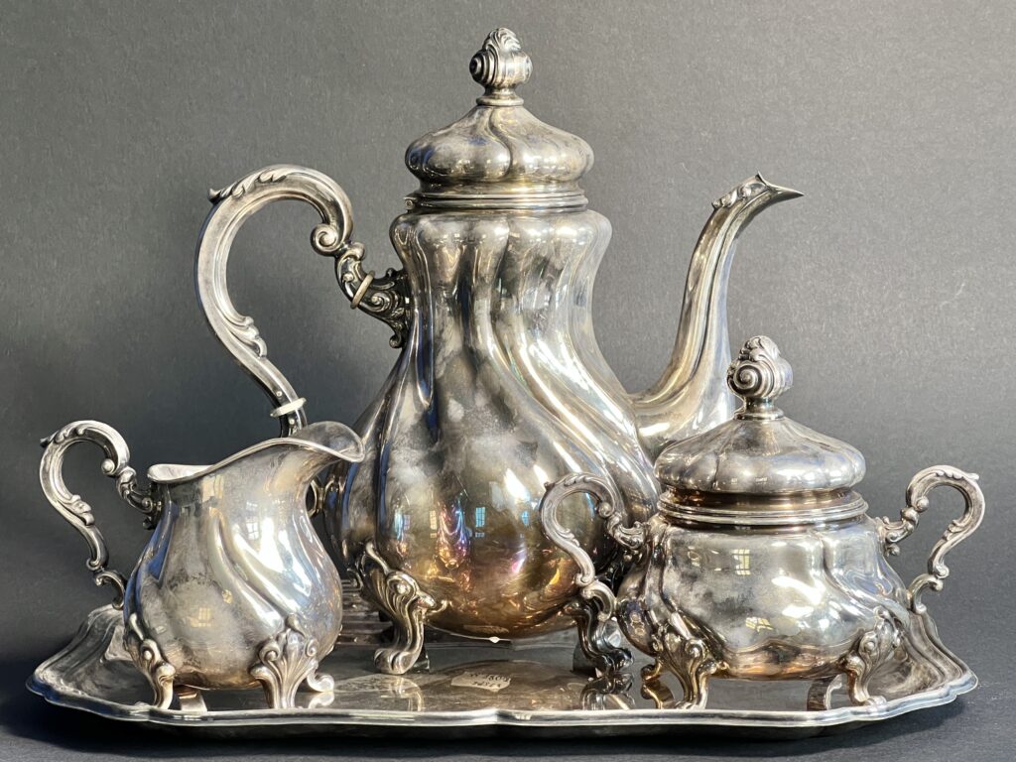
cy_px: 381
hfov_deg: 25.3
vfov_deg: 19.1
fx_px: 2260
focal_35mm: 77
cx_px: 508
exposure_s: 1/50
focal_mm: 9
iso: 250
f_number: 2.8
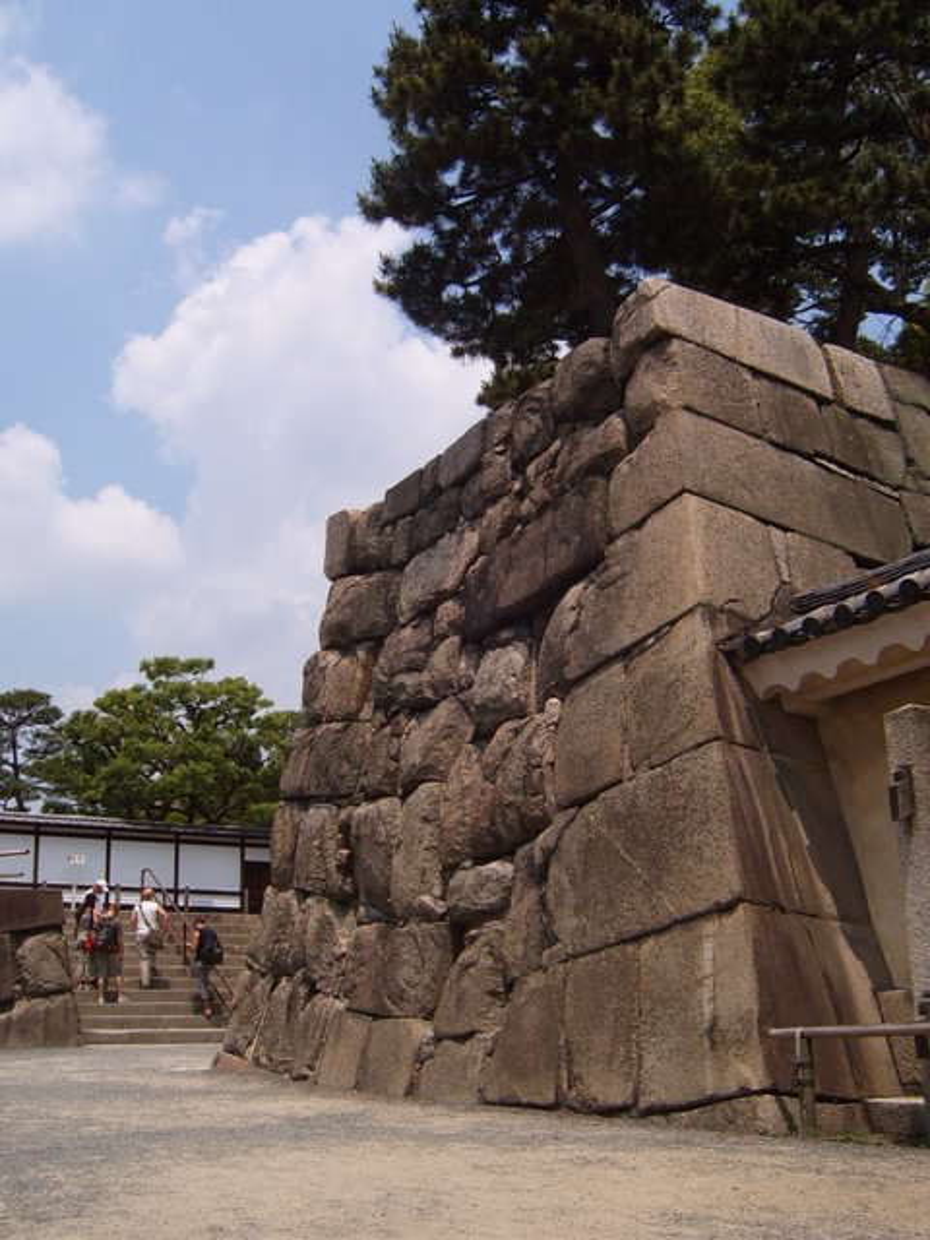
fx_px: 1325
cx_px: 465
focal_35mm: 37
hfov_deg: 38.7
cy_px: 620
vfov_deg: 50.1
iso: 63
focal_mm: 6.2
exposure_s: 1/350
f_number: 6
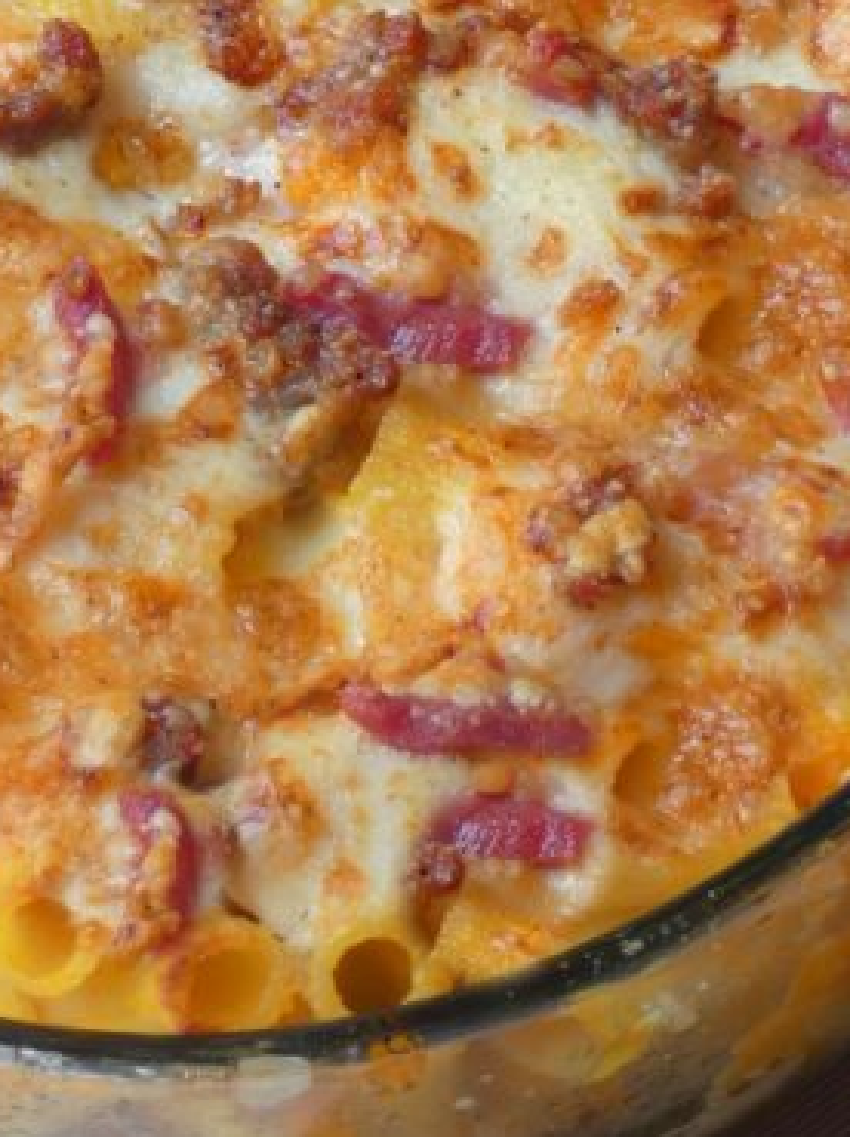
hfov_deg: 4.0
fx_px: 12299
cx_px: 333
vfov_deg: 5.3
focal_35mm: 375
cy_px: 18
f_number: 5.5
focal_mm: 25.8
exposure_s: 1/2
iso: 80
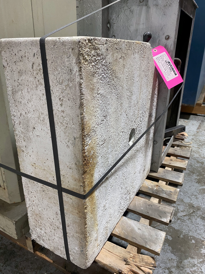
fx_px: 205
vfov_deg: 67.3
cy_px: 137
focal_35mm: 26
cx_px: 102
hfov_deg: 53.1
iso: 250
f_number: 1.8
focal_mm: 4.25
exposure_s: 1/60
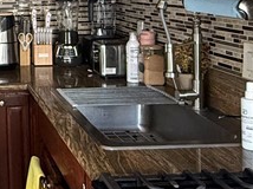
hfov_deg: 26.1
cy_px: 2
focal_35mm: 67
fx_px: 489
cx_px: -45
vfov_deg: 21.2
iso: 400
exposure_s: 1/60
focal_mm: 2.22
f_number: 2.2
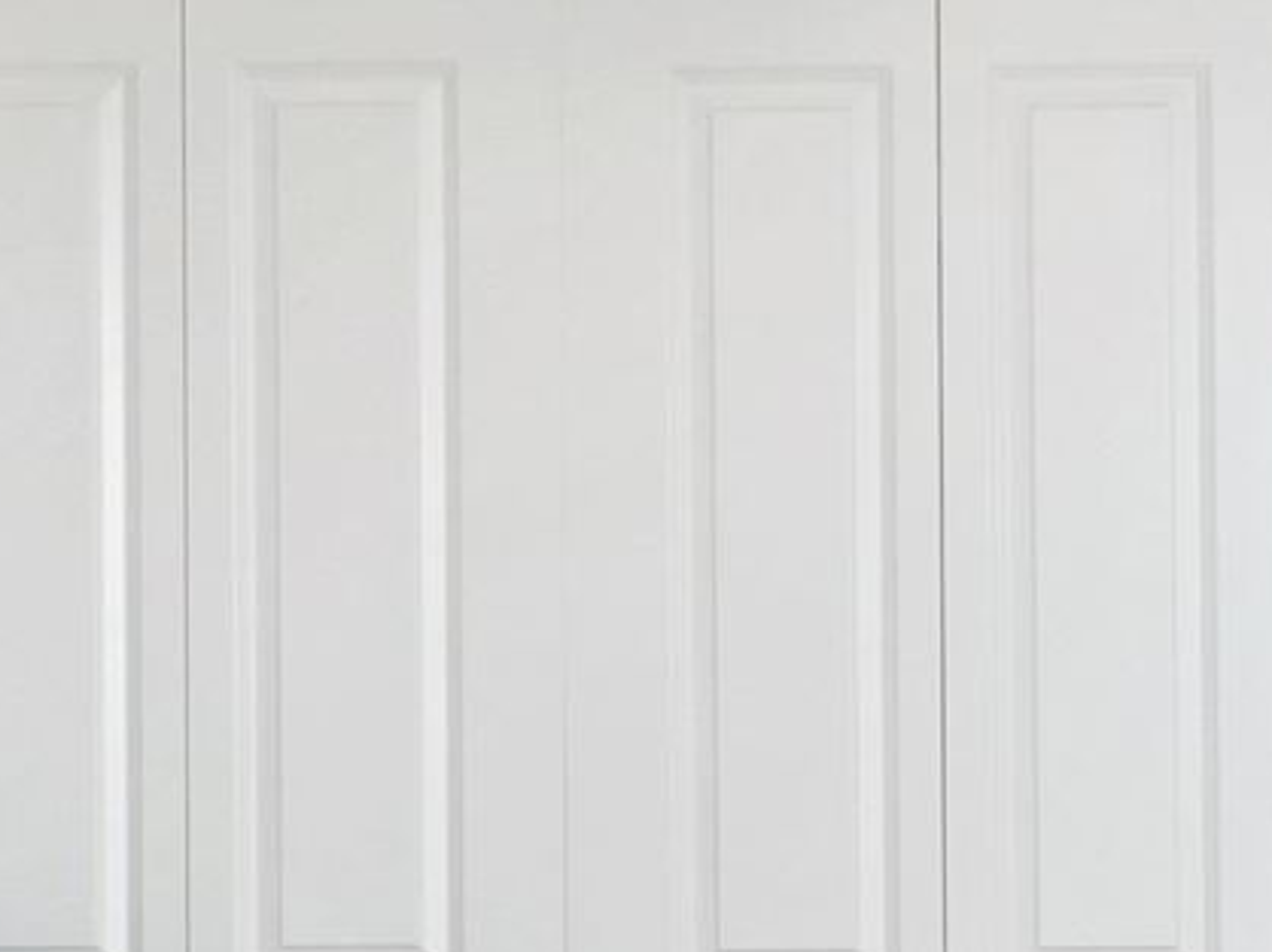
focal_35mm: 103
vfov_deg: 14.3
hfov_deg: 18.2
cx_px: 1509
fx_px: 3783
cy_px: 703
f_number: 7.1
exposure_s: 1/25
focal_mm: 7
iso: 200
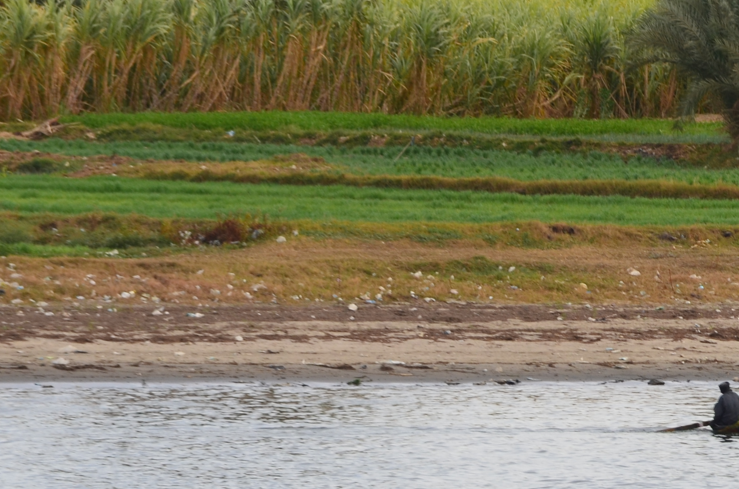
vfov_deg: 1.9
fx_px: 14933
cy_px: 329
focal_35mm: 729
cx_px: 816
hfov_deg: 2.8
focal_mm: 200
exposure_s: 1/125
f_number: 11
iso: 180
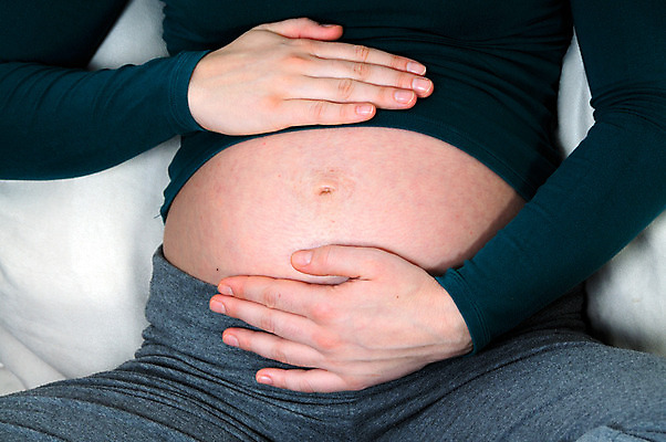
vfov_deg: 7.0
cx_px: 333
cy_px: 221
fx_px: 3604
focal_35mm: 195
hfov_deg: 10.6
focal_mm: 130
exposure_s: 1/125
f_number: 13
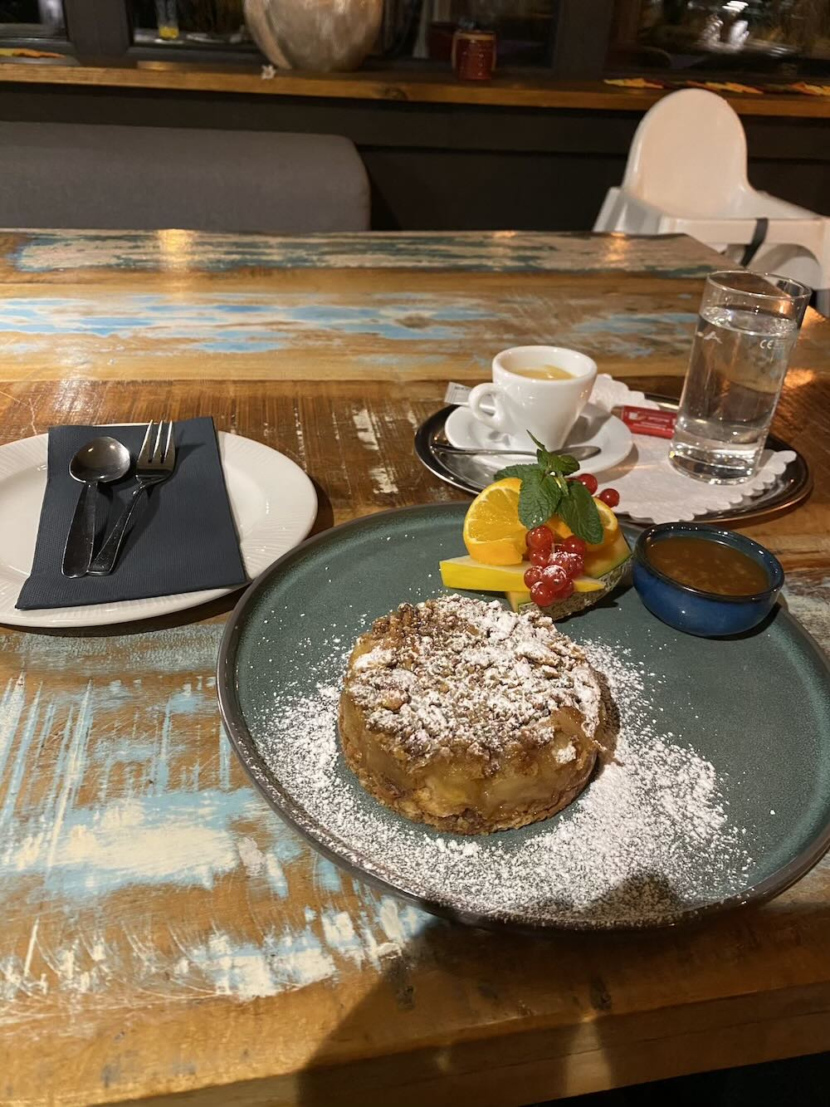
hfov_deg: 53.1
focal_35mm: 26
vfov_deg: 67.3
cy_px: 554
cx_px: 415
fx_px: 831
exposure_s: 1/25
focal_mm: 4.25
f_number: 1.8
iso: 500
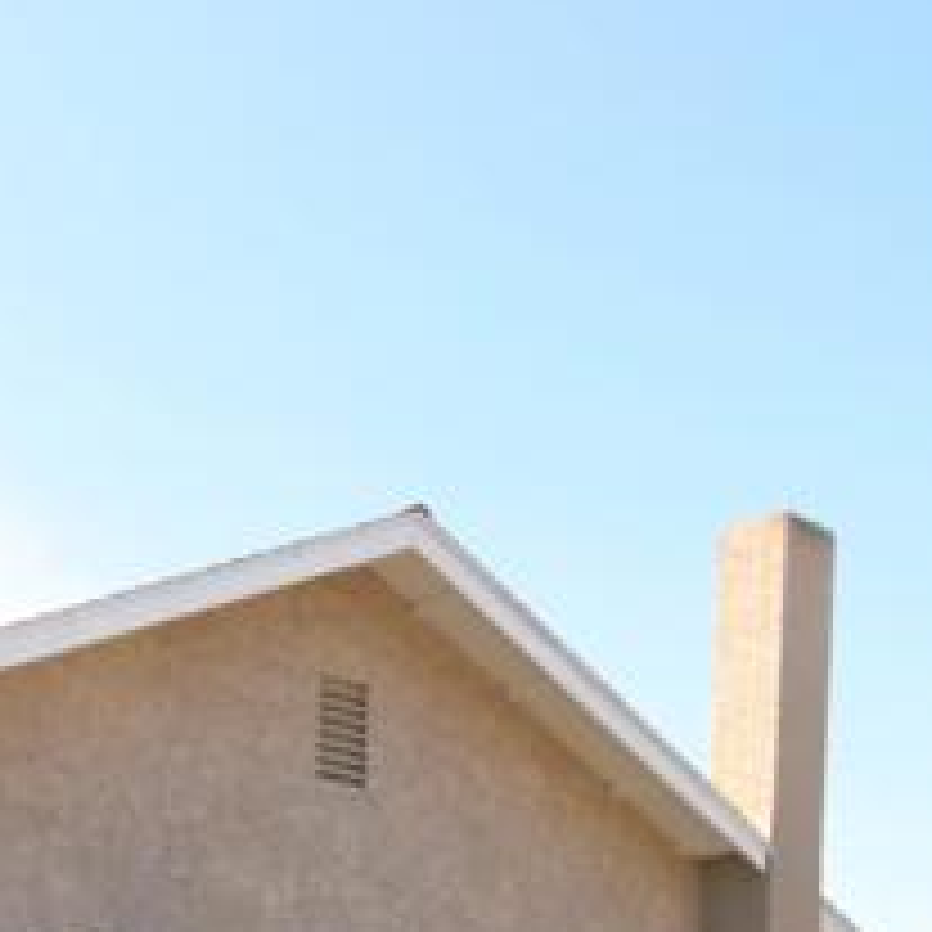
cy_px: 1231
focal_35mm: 63
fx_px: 1919
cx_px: 279
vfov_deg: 23.8
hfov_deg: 27.1
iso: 250
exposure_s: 1/640
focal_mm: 10
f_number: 5.6
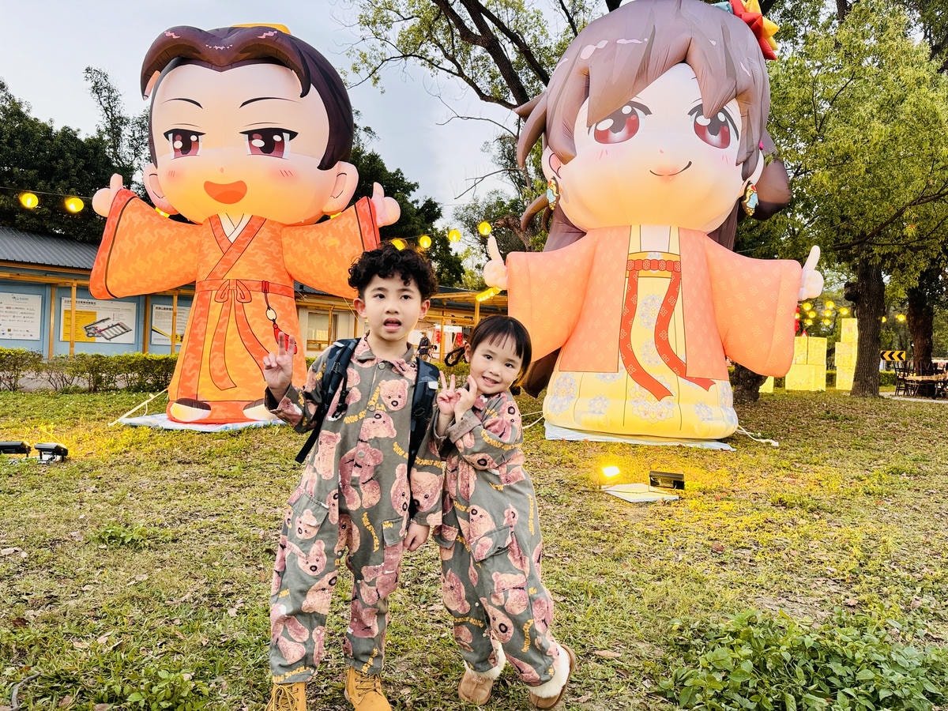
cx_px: 474
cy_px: 356
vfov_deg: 56.8
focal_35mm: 24
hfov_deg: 71.6
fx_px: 657
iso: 125
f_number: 1.78
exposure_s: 1/60
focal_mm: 6.86
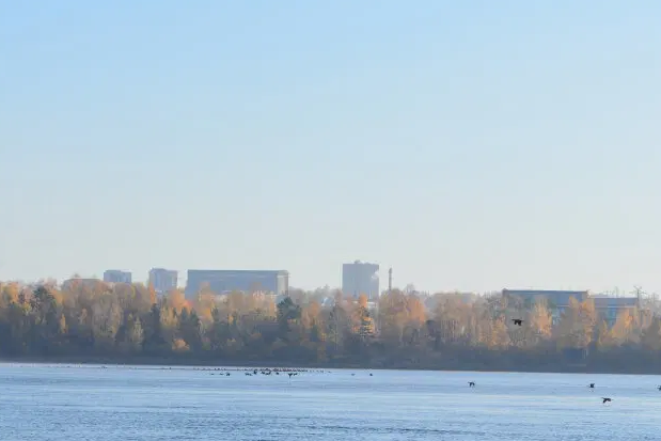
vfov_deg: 8.6
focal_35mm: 160
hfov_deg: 12.8
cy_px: 299
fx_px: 2938
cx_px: 492
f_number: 11
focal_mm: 55
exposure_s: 1/400
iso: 200
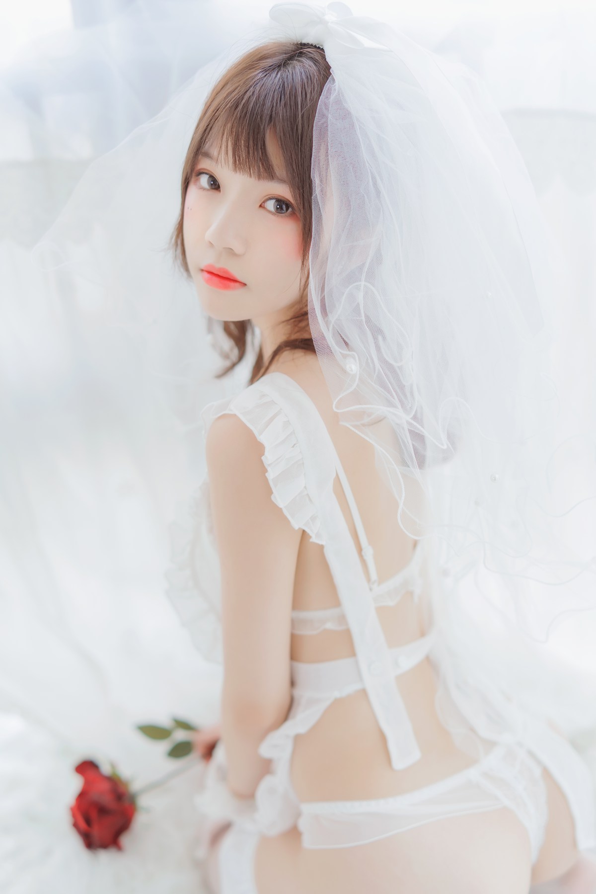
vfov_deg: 39.6
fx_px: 1241
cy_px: 447
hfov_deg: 27.0
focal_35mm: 50
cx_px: 298
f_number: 2
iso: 200
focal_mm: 50
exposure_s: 1/250
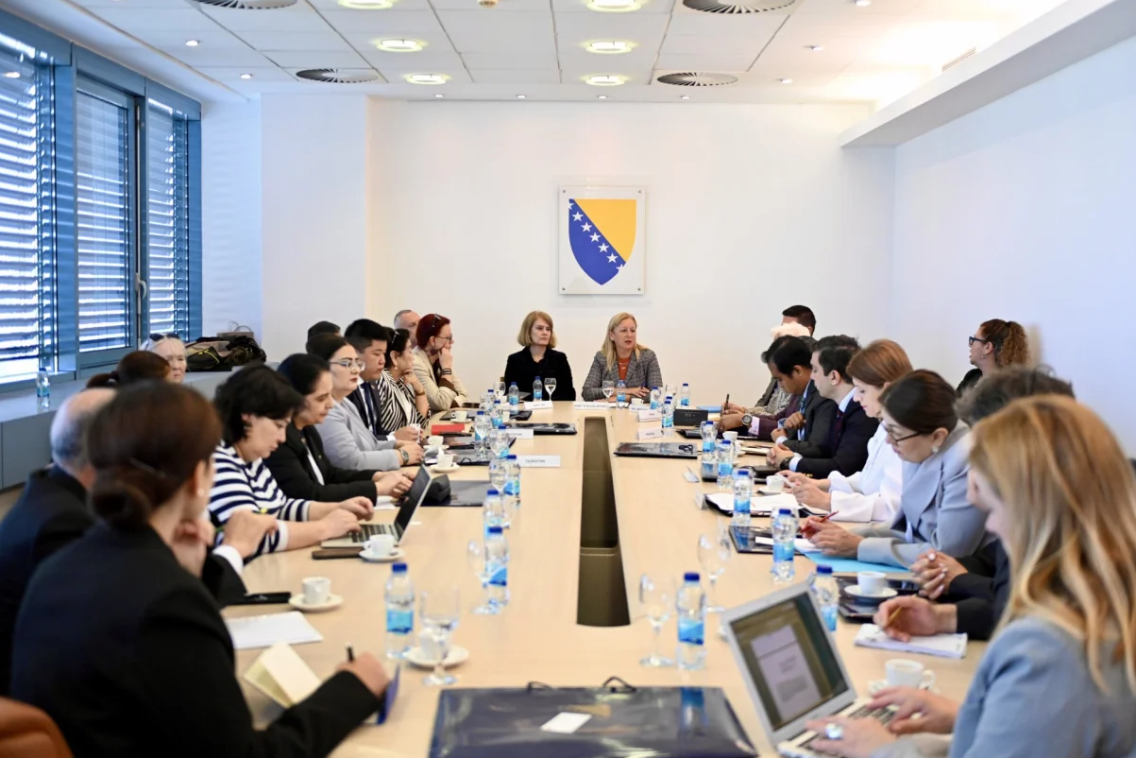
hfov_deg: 49.5
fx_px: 1231
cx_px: 554
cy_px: 384
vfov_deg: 34.2
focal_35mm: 39
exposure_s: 1/500
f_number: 2.8
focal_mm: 38
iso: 2000
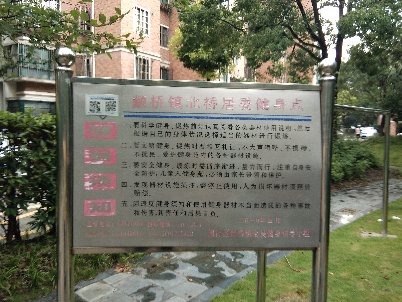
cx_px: 201
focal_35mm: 31
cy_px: 151
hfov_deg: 58.4
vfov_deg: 45.4
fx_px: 360
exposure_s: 1/100
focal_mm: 3.69
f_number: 2.2
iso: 80
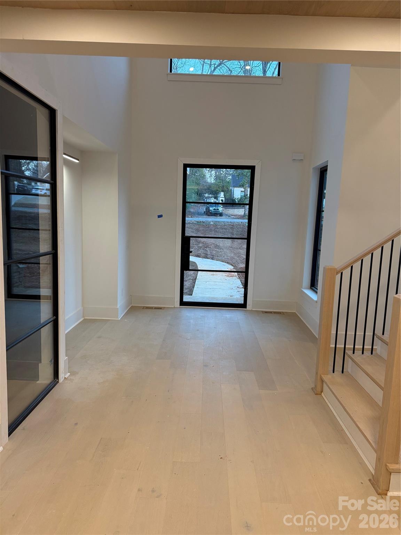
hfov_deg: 56.8
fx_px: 371
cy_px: 268
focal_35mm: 24
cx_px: 200
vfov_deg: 71.6
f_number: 1.78
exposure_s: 1/120
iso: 250
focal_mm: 6.76
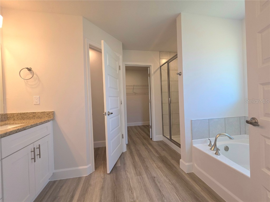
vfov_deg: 89.9
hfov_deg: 106.2
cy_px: 101
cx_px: 135
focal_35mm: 13
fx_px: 101
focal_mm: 2.2
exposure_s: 1/60.2
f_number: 1.9
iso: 50
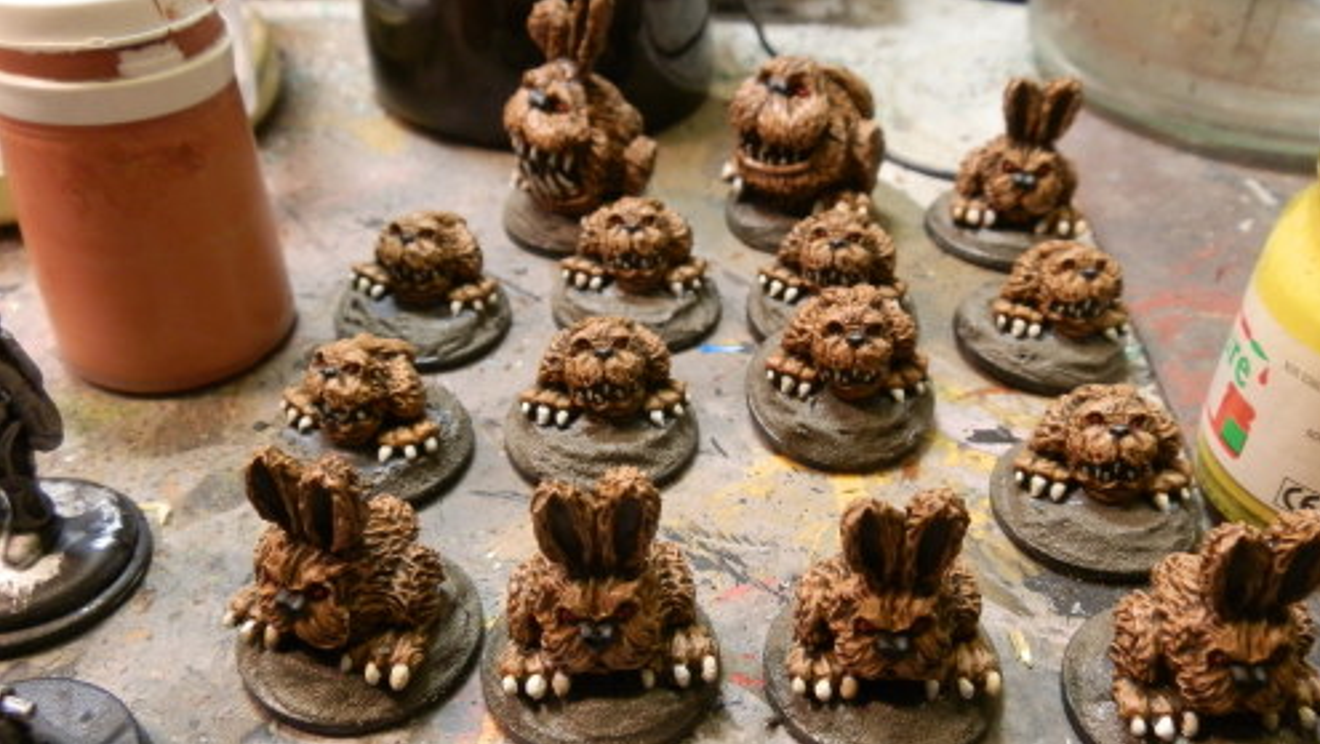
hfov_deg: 59.4
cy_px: 384
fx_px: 1156
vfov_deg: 35.7
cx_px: 712
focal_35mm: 33
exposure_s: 1/20
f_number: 3.1
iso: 200
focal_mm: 5
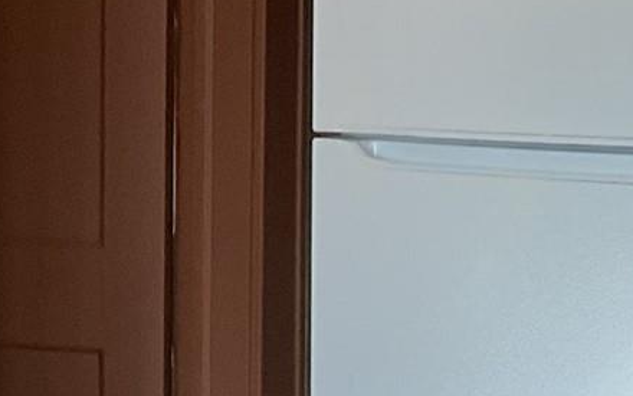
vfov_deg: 9.2
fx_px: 2467
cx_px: -504
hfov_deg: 13.2
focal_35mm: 143
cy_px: 192
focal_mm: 3
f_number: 1.8
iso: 100
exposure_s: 1/60
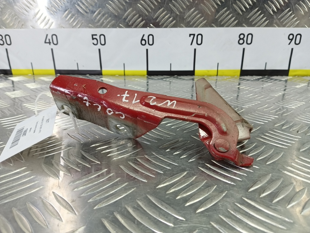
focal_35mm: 23
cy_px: 116
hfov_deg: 73.9
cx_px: 155
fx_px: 206
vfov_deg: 58.9
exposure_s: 1/50
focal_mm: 4.11
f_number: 1.6
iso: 140
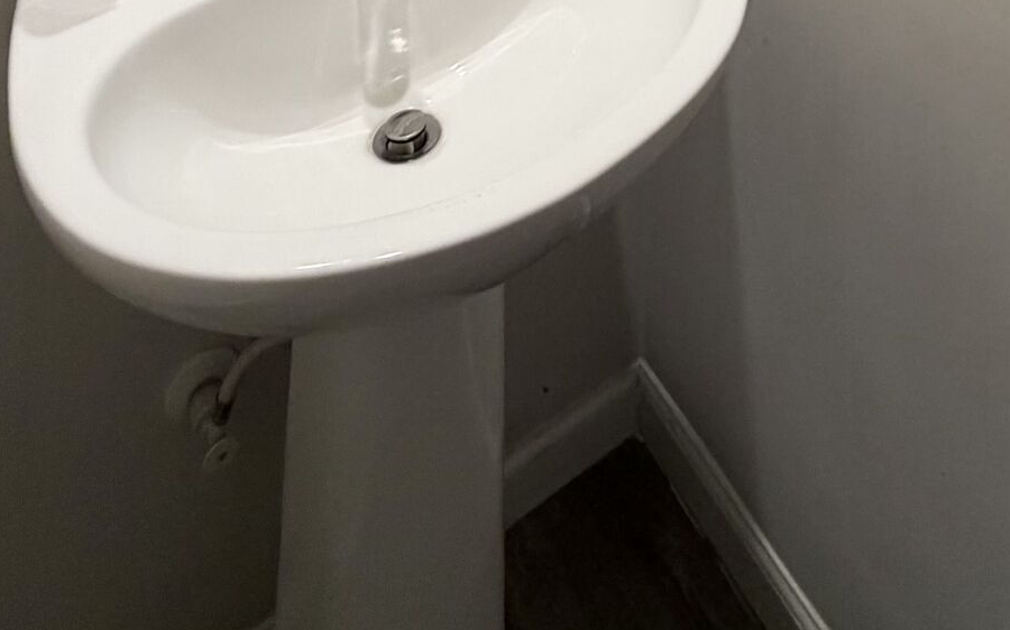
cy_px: -582
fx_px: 1046
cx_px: 725
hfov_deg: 50.0
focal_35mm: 38
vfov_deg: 20.1
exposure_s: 1/120
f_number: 2.2
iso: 200
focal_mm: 2.22
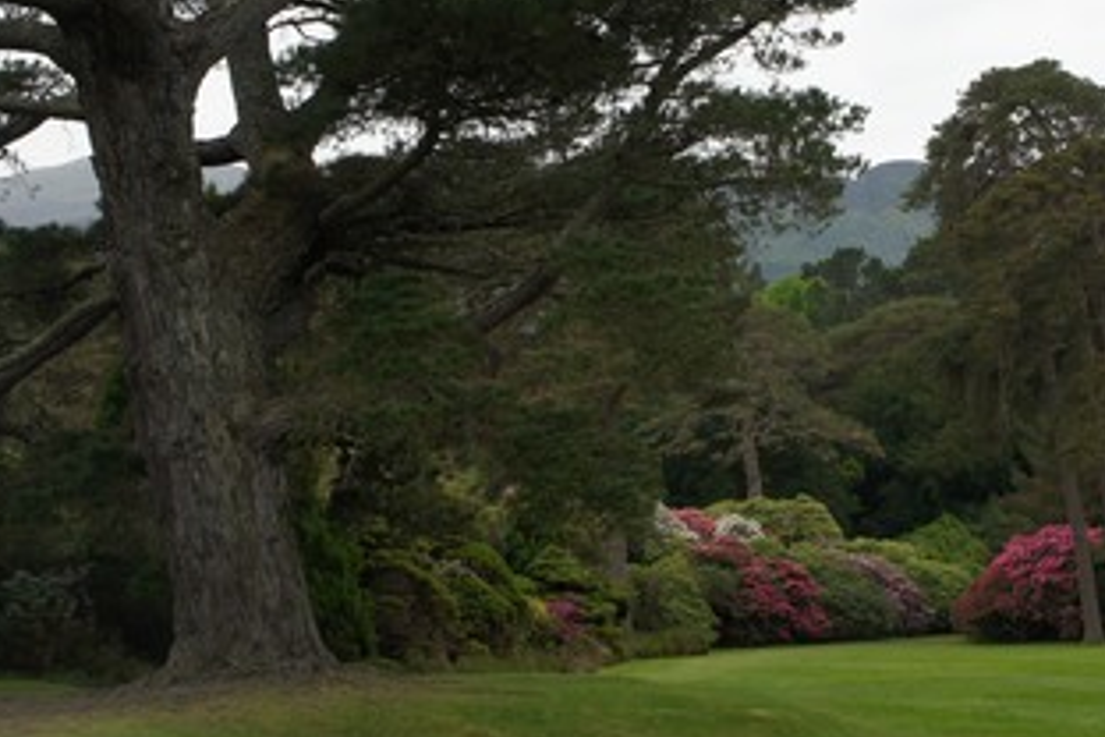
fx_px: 2548
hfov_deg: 24.4
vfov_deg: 16.3
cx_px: 715
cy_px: 163
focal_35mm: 83
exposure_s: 1/160
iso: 200
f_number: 7.1
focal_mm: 27
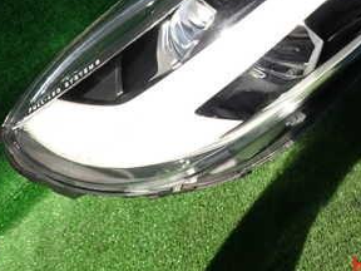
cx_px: 259
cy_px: 3
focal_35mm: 52
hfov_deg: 36.2
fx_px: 542
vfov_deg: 26.6
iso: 100
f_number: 8
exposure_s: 1/125
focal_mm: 4.5
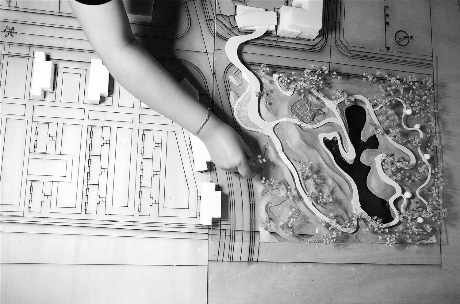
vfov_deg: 37.7
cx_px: 230
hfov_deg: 54.5
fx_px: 446
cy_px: 152
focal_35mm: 35
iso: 800
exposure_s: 1/60
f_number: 4.5
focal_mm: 23.3
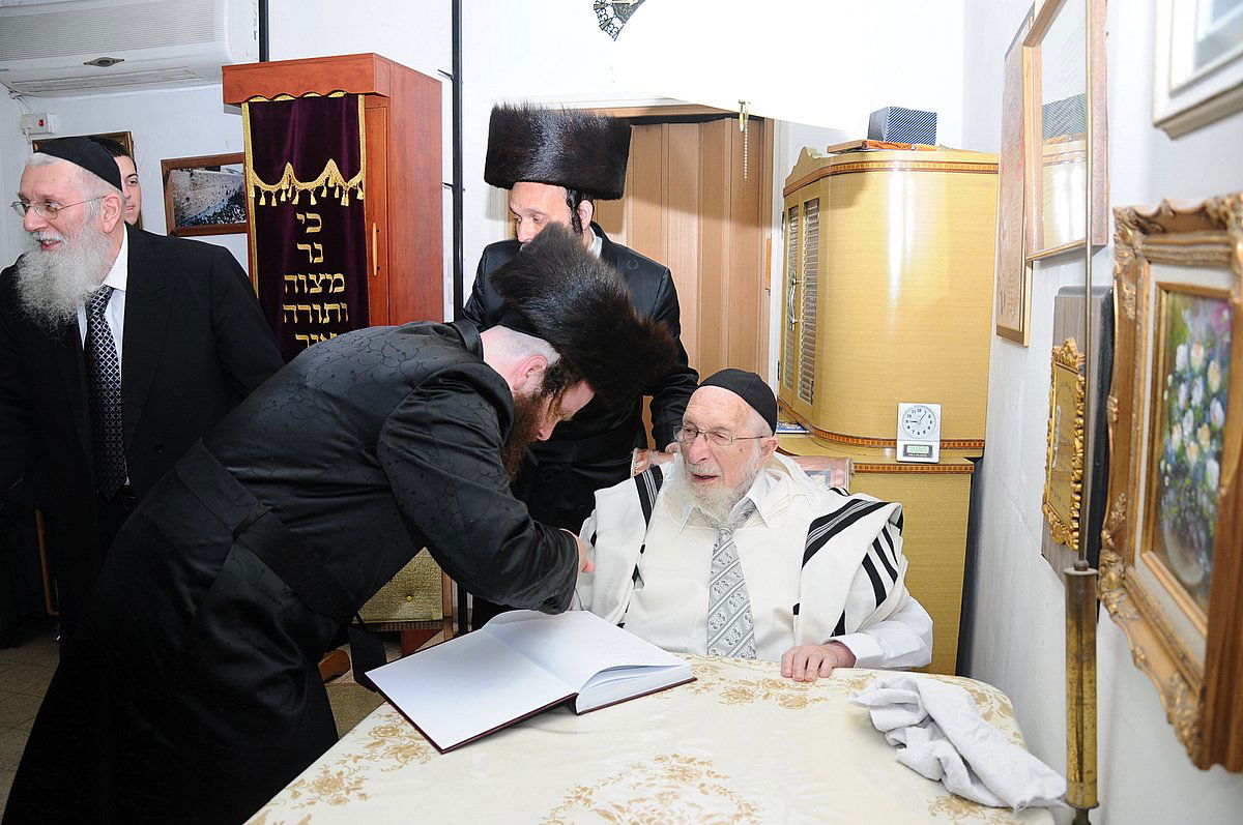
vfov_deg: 47.8
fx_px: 931
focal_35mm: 27
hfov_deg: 67.4
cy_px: 412
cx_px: 622
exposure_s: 1/100
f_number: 4.5
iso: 250
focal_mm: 18
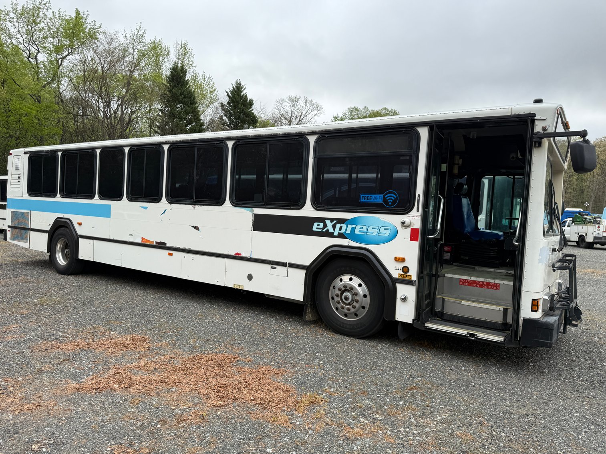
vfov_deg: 56.8
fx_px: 420
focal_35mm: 24
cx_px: 303
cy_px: 227
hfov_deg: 71.6
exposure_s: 1/1689
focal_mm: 6.76
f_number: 1.78
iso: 80
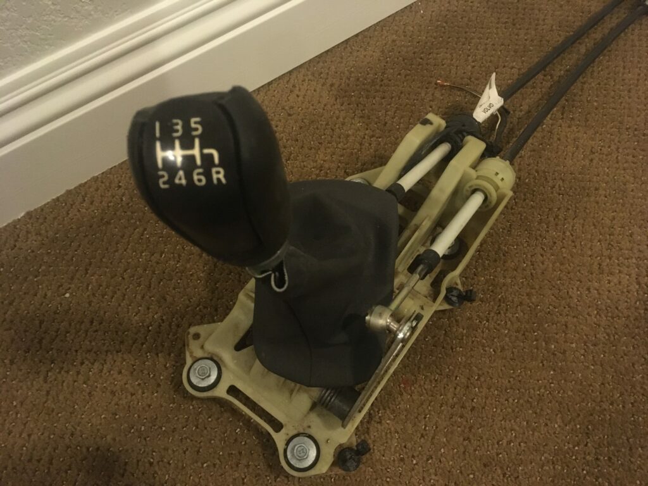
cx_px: 324
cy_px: 243
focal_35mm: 29
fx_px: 543
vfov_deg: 48.2
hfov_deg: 61.7
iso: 500
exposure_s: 1/15
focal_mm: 4.15
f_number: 2.2
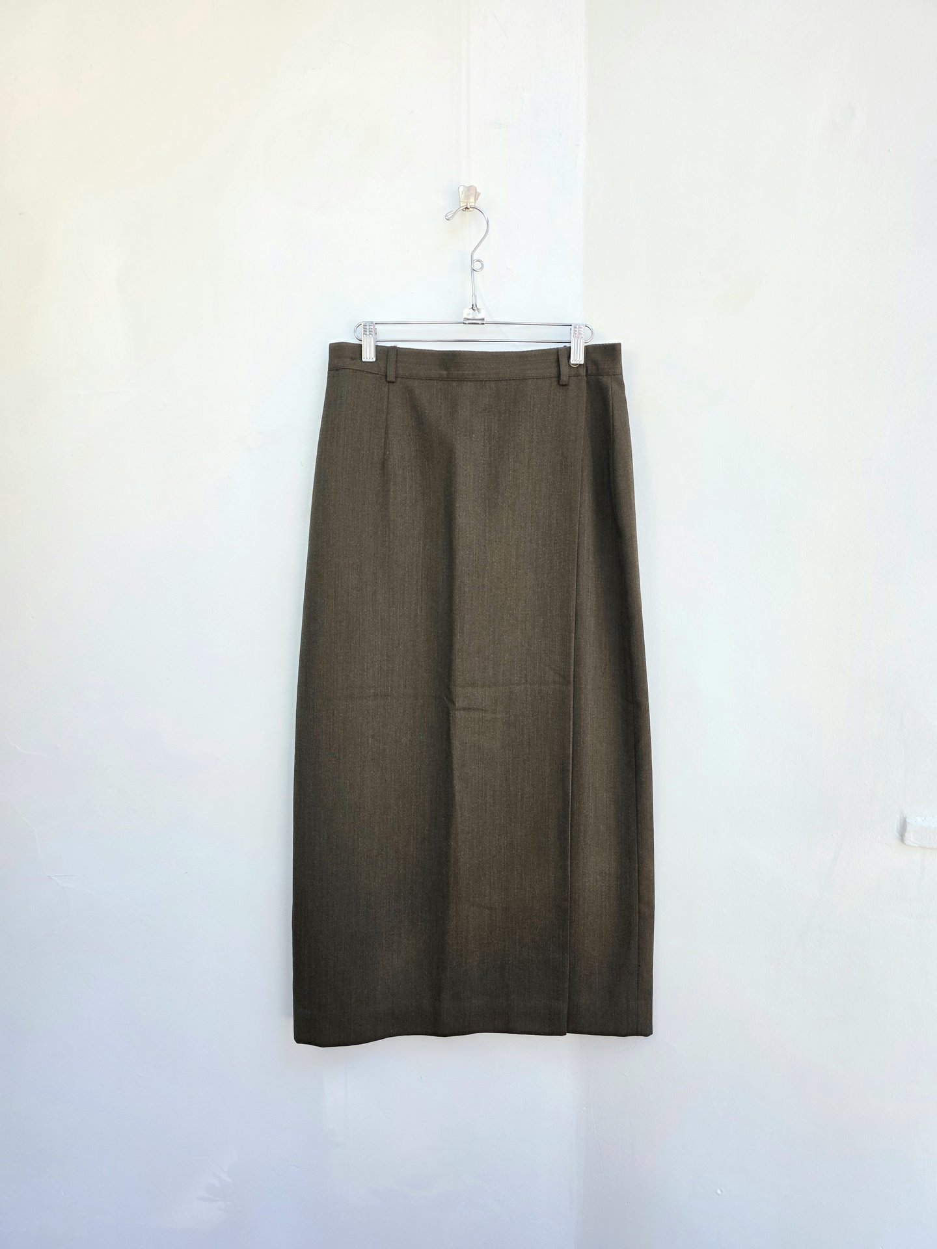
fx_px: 830
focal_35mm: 23
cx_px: 468
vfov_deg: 73.9
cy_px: 624
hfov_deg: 58.9
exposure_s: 1/120
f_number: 1.7
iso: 64
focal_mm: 6.3
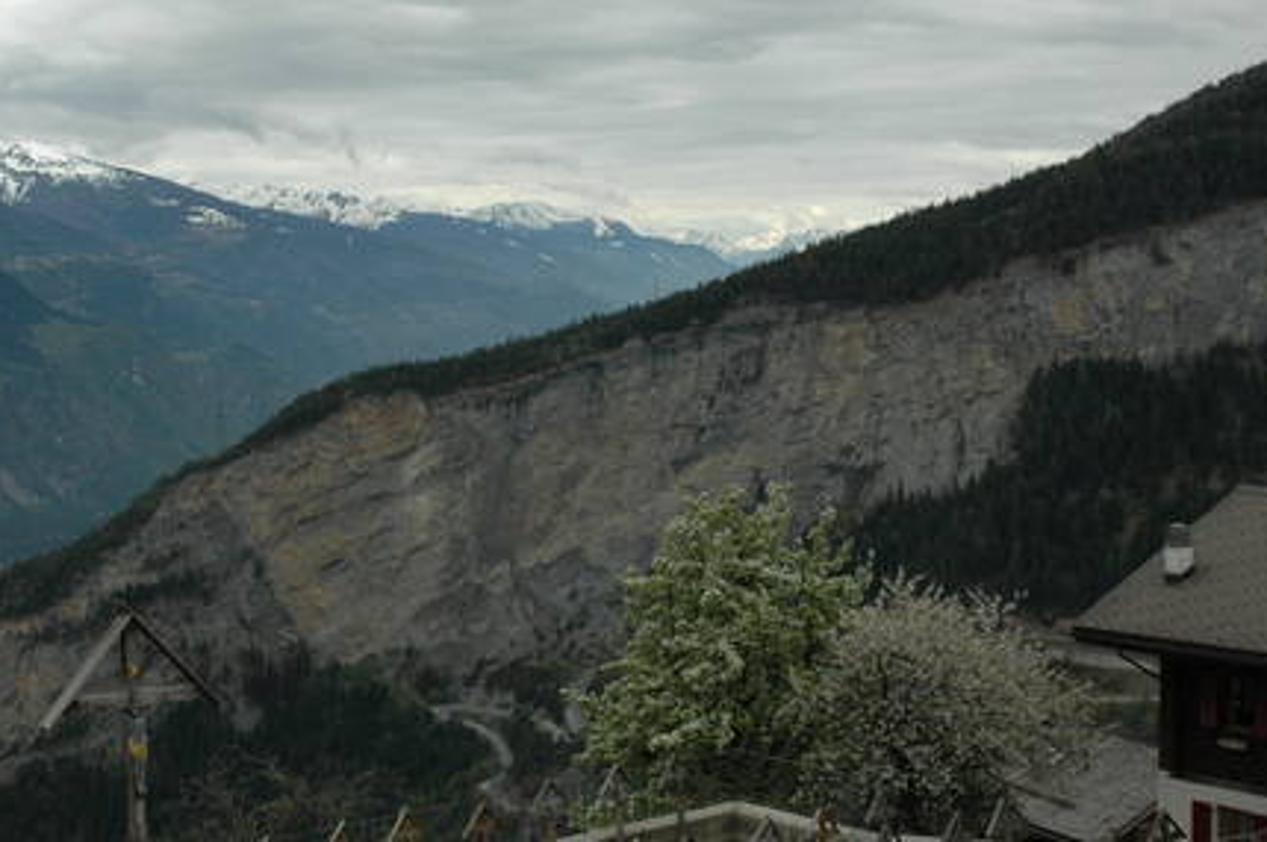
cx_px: 463
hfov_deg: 31.8
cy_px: 440
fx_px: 2210
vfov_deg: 21.6
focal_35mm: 63
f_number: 11
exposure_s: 1/500
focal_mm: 25
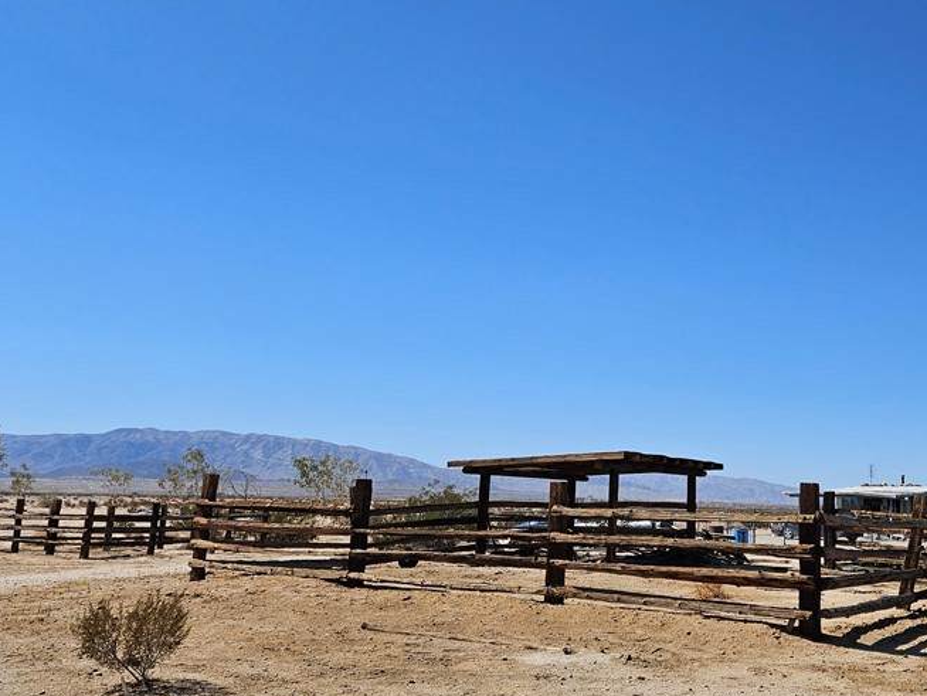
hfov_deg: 49.6
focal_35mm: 36
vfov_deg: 39.7
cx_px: 678
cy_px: 327
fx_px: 964
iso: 25
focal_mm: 5.4
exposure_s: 1/3589
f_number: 1.8
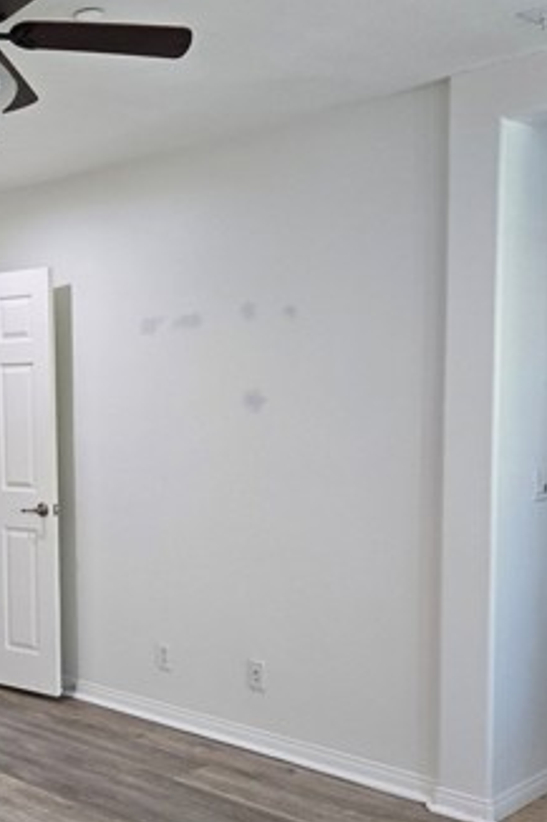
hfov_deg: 27.1
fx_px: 1072
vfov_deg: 41.6
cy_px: 517
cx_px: 8
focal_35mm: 47
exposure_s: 1/120
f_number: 1.8
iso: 250
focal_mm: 5.4
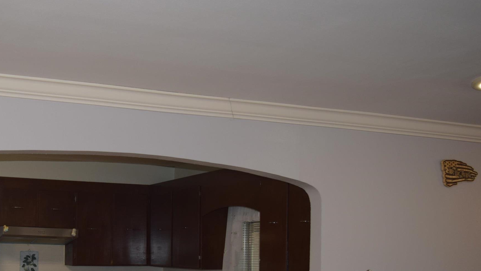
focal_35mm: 50
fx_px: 638
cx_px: 117
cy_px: 234
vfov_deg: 23.4
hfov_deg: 40.1
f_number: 3.5
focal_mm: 18
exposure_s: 1/100
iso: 400
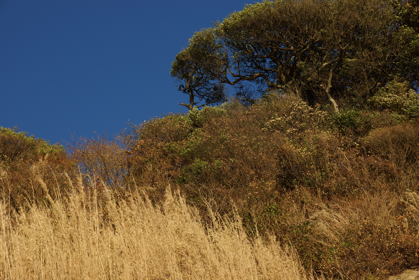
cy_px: 140
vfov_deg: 18.2
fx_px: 873
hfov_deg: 27.0
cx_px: 210
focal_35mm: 75
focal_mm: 50
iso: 100
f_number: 8
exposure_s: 1/320
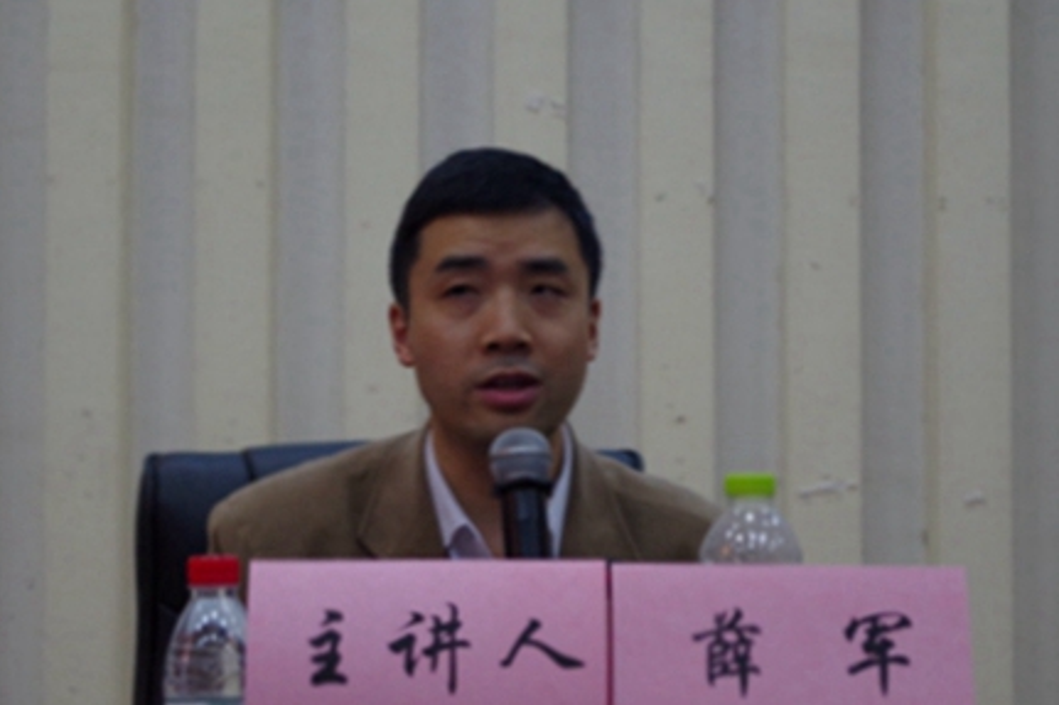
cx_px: 504
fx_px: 2558
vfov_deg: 15.7
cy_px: 397
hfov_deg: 23.4
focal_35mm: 87
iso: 800
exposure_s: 1/25
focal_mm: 50
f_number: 5.6
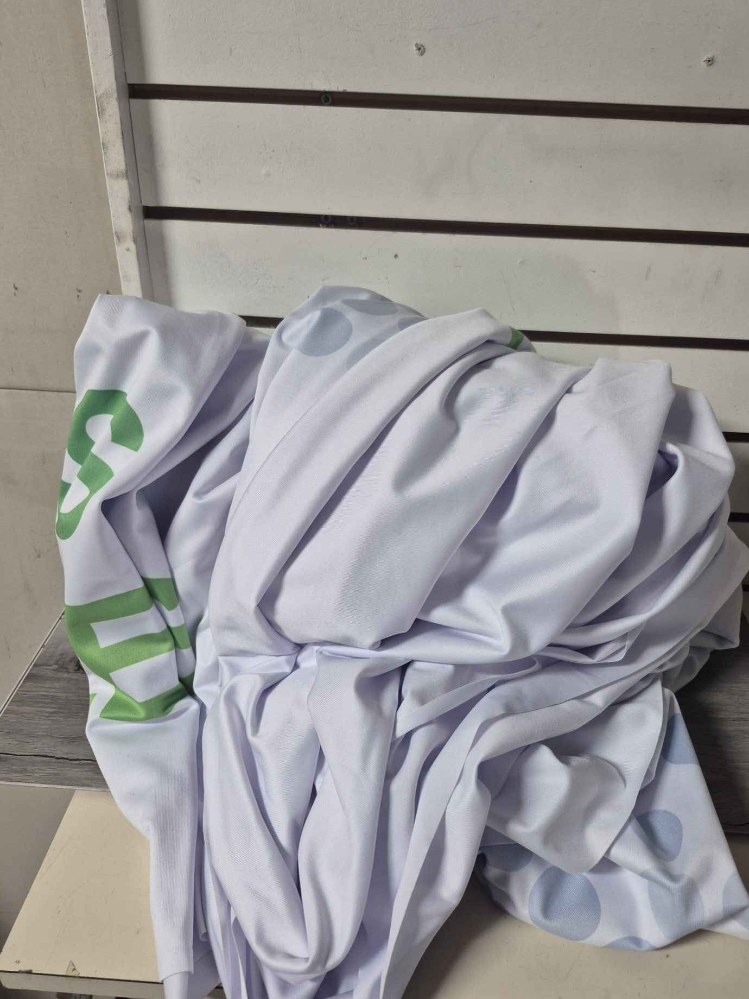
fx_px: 692
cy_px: 500
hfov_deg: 56.8
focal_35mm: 24
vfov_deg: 71.6
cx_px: 386
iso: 200
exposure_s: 1/120
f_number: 1.8
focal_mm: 5.4
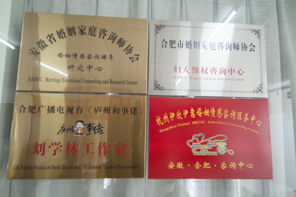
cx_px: 148
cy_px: 98
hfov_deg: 70.5
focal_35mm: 26
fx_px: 209
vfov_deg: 50.3
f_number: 4
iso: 800
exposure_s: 1/40
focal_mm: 17
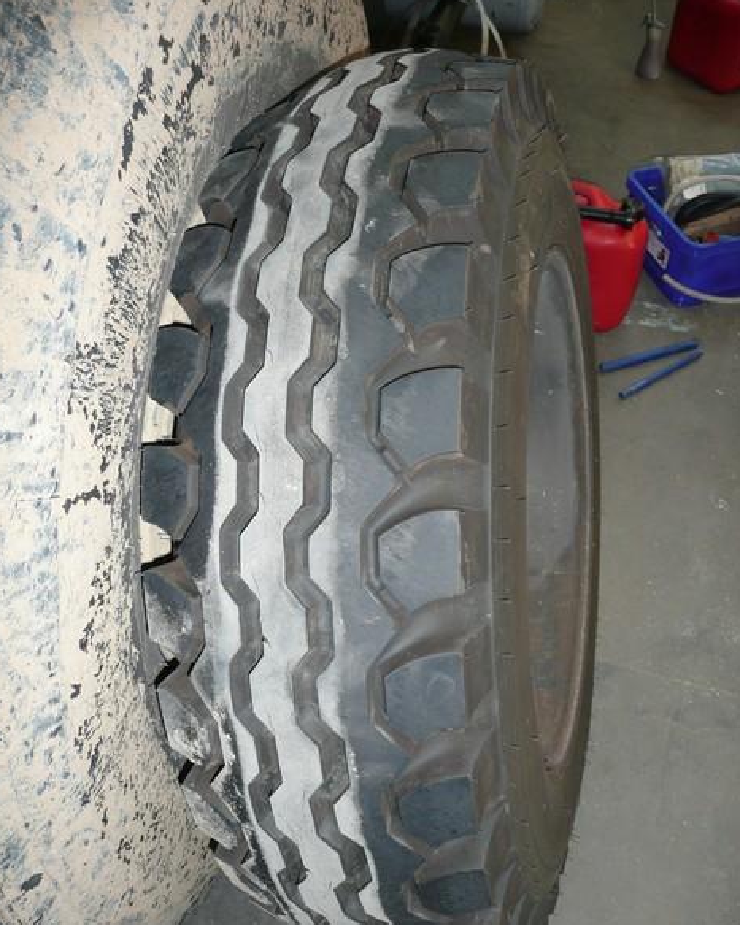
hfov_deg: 48.5
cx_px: 364
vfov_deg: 58.7
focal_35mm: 30
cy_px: 500
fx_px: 822
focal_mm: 4.6
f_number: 3.3
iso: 100
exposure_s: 1/30
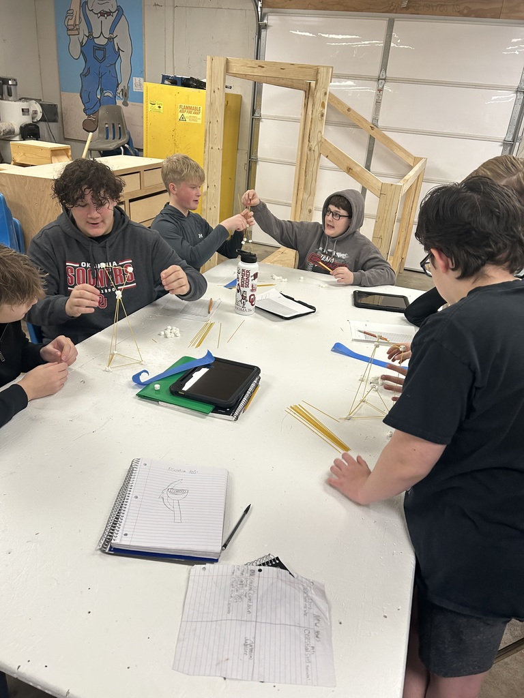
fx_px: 525
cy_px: 349
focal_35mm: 26
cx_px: 262
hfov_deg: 53.1
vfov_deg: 67.3
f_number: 1.5
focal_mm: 5.7
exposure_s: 1/120
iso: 125
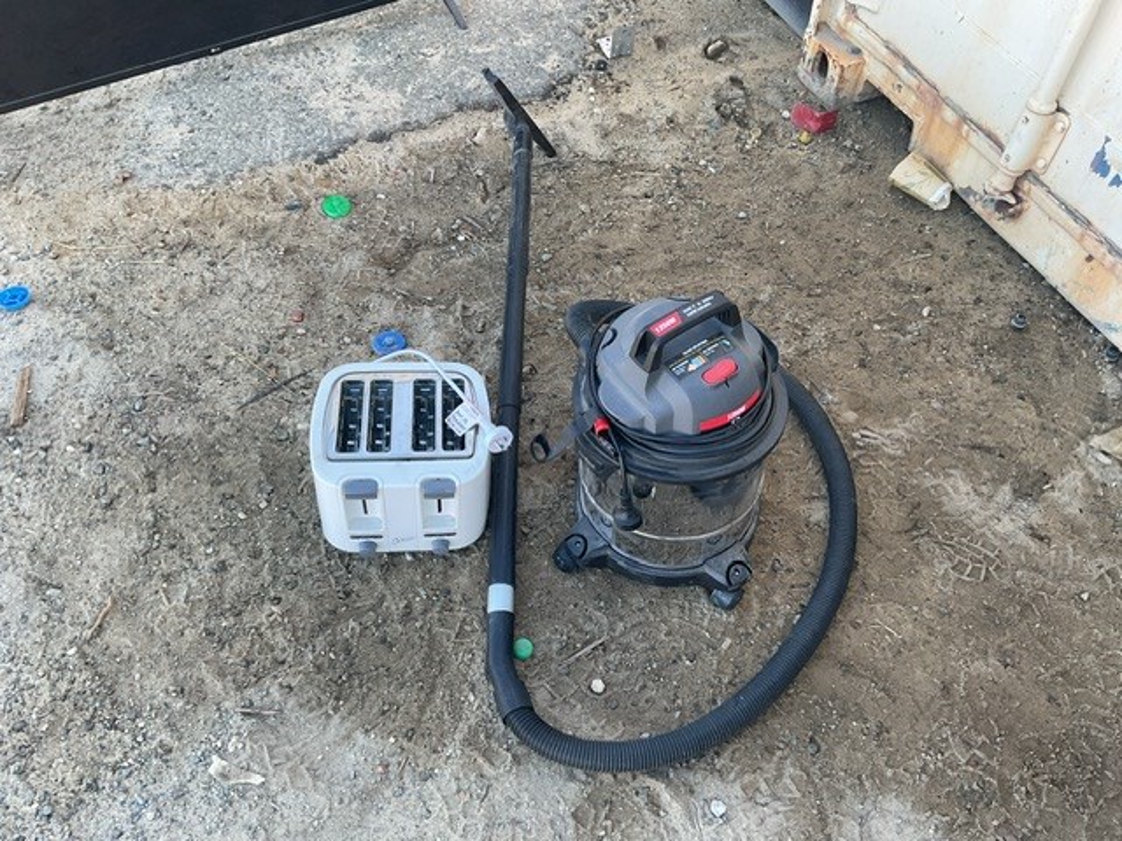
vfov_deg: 48.2
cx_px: 561
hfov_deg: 61.7
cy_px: 420
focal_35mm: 29
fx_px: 940
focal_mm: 3
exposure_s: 1/120
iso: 25
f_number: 1.8
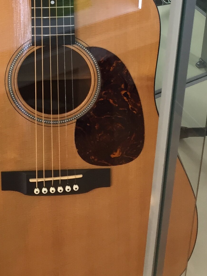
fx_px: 654
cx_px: 51
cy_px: -64
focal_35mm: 82
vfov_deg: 21.9
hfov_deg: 17.9
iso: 32
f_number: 2.2
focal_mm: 4.15
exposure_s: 1/40
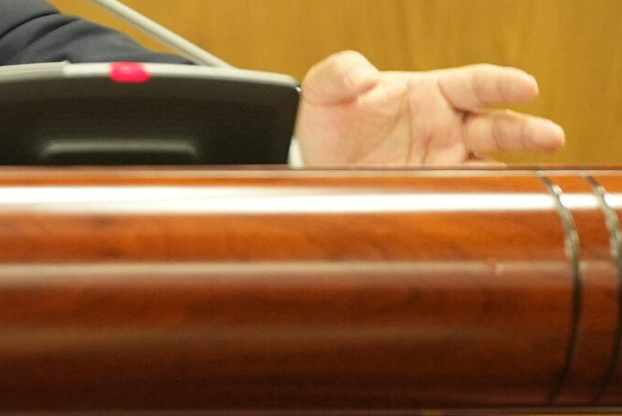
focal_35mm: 688
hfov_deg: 3.0
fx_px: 11897
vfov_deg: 2.0
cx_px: -233
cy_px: -240
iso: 3200
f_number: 2.8
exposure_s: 1/160
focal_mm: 181
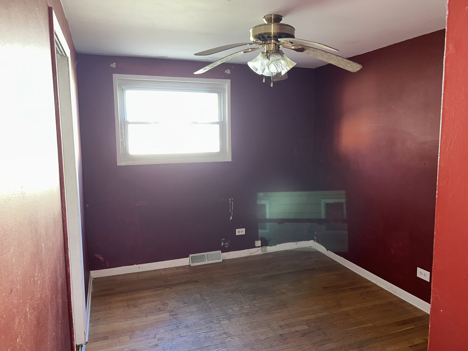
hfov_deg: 67.3
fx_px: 352
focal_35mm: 26
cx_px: 234
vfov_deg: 53.1
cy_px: 176
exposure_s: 1/14
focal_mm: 5.7
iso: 64
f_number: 1.5
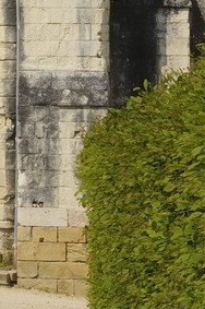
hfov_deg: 4.9
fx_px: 2320
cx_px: -254
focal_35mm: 271
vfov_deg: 7.4
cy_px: -229
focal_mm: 32
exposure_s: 1/125
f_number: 13
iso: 100
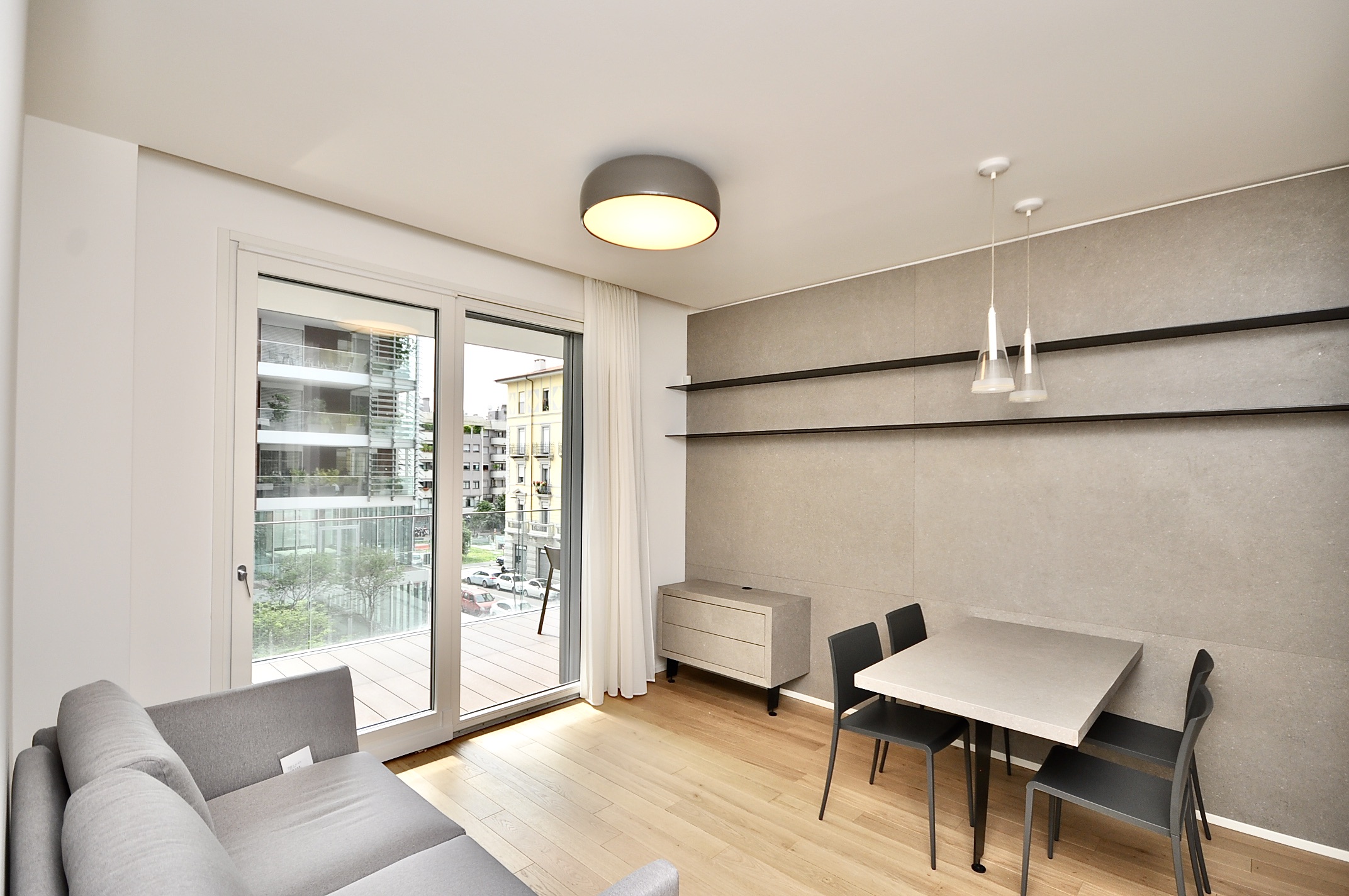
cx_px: 674
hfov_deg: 95.0
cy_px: 448
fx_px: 618
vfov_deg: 71.9
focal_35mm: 16
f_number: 6.3
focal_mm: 11
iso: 200
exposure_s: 1/160
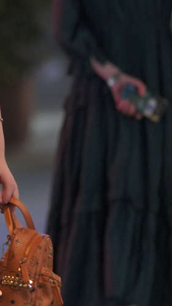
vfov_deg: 4.2
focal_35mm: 509
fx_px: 4130
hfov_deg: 2.4
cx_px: -54
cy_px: 95
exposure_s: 1/320
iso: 2500
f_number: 1.8
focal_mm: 135
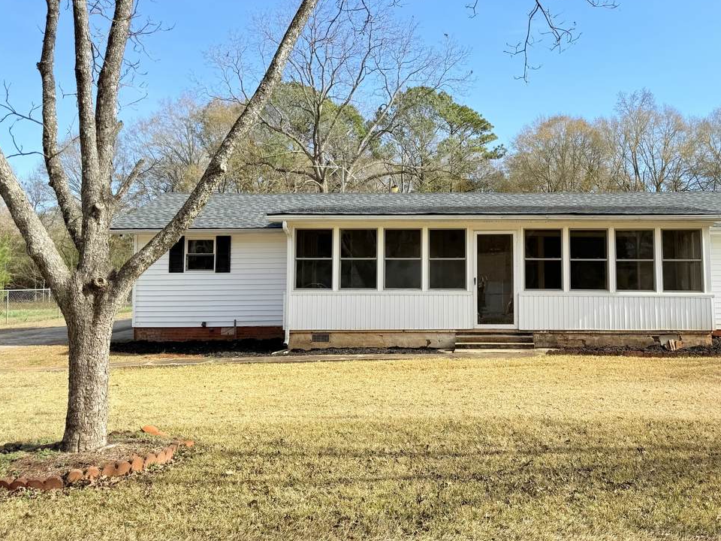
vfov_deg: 44.0
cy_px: 219
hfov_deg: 55.8
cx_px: 473
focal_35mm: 32
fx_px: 667
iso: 80
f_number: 1.78
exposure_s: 1/3279
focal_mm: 6.76
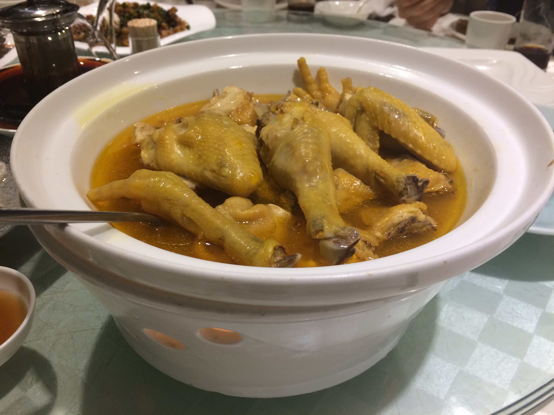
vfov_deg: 48.2
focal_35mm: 29
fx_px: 464
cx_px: 277
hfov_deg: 61.7
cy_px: 208
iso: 50
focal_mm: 4.15
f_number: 2.2
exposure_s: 1/33
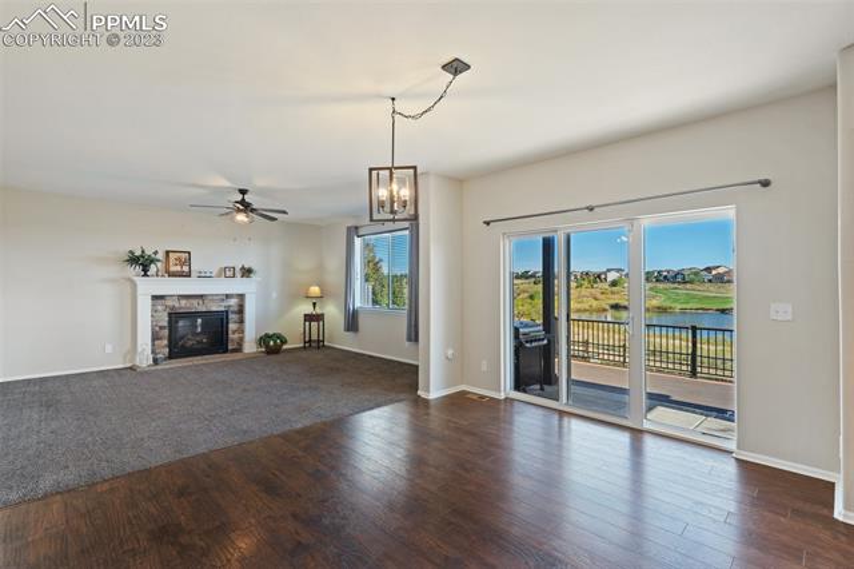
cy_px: 284
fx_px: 379
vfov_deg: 73.7
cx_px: 427
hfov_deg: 96.8
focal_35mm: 16
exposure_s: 1/10
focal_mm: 16
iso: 640
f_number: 6.7
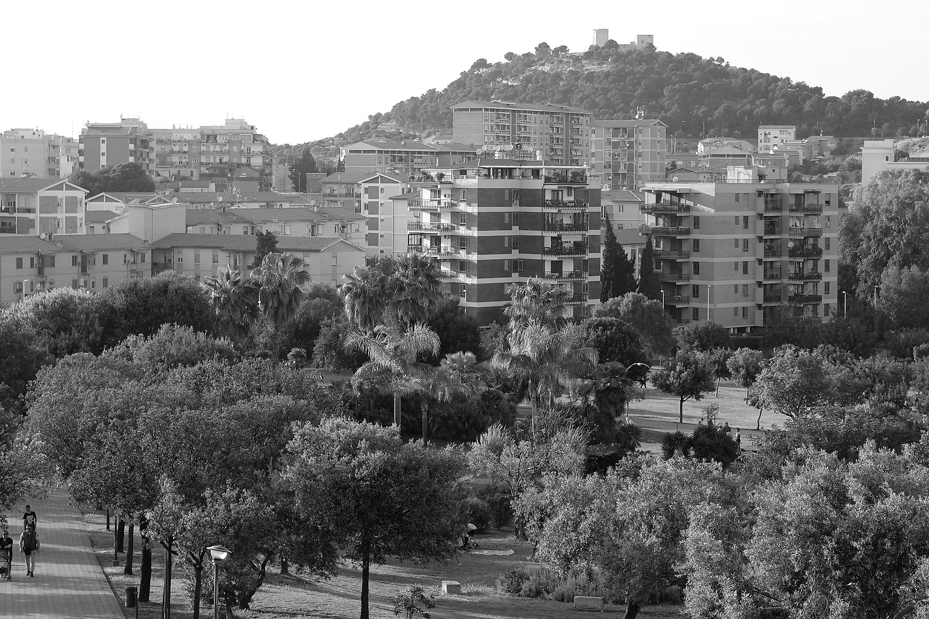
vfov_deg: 17.5
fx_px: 2012
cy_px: 220
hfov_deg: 26.0
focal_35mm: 78
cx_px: 501
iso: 200
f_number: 3.2
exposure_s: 1/500
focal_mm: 35
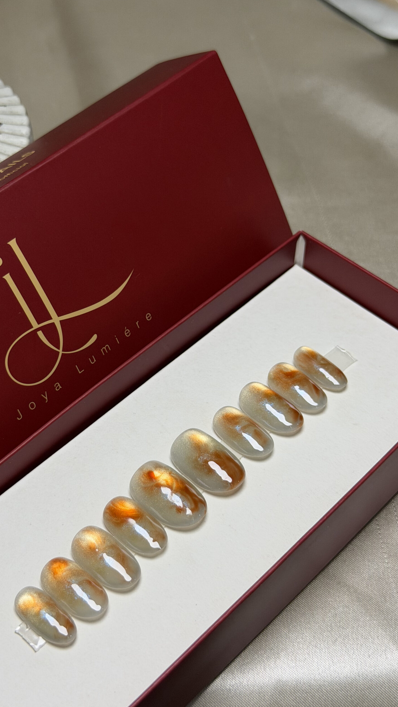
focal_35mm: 53
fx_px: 994
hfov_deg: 22.6
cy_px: 354
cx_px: 167
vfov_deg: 39.2
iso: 64
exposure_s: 1/100
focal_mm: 6.76
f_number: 1.78
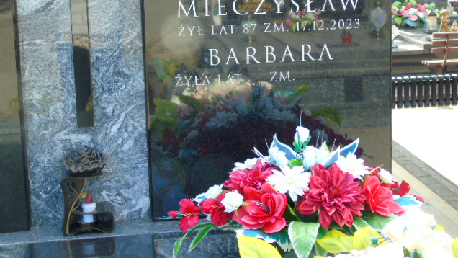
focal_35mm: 68
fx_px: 826
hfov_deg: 31.0
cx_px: 230
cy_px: 87
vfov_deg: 17.7
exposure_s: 1/60
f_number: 4.5
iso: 80
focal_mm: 11
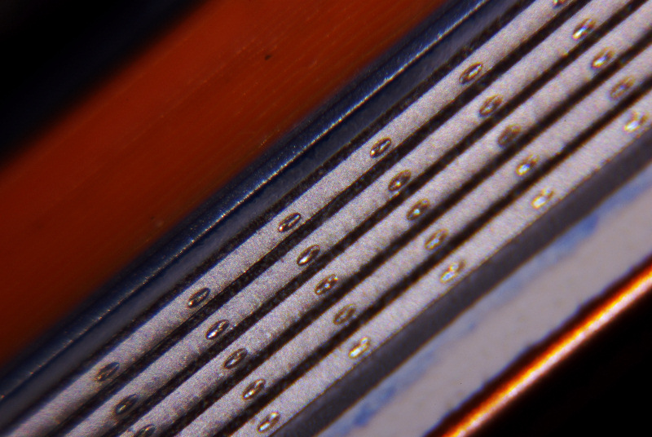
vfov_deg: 3.1
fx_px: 8162
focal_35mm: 450
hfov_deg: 4.6
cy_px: 218
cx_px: 326
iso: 100
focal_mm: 300
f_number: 25
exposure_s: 4
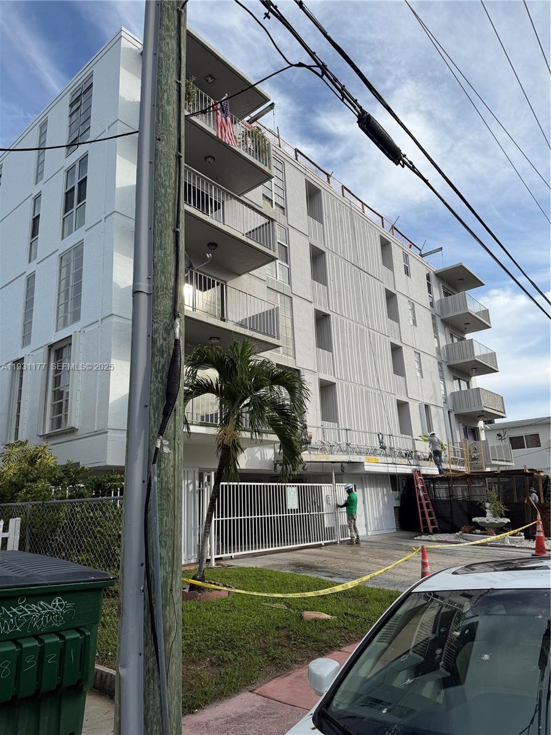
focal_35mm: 24
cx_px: 276
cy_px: 368
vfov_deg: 71.6
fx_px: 509
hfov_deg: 56.8
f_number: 1.78
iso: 80
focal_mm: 6.76
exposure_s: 1/3953
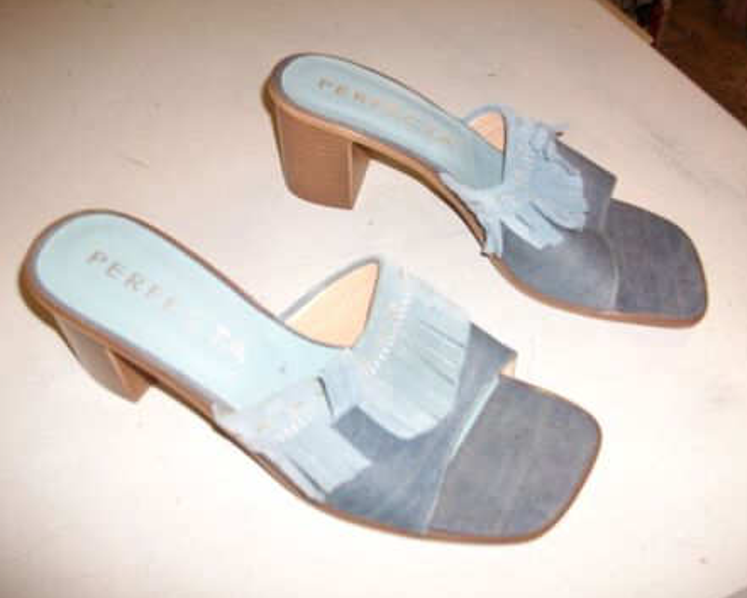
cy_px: 300
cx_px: 379
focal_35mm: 34
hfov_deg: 52.8
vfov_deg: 43.4
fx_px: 752
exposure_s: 1/40
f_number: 2.9
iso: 125
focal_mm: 5.7
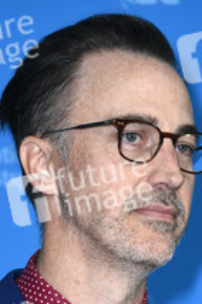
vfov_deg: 8.1
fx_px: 2129
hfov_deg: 5.4
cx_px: 121
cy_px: 264
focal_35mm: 253
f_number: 5.6
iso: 1000
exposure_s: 1/250
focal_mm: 135
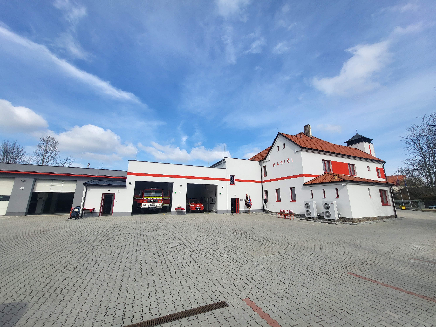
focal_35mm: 13
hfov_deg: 106.2
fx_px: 164
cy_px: 164
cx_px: 218
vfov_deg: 89.9
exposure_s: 1/1195
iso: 32
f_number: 2.2
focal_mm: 1.74
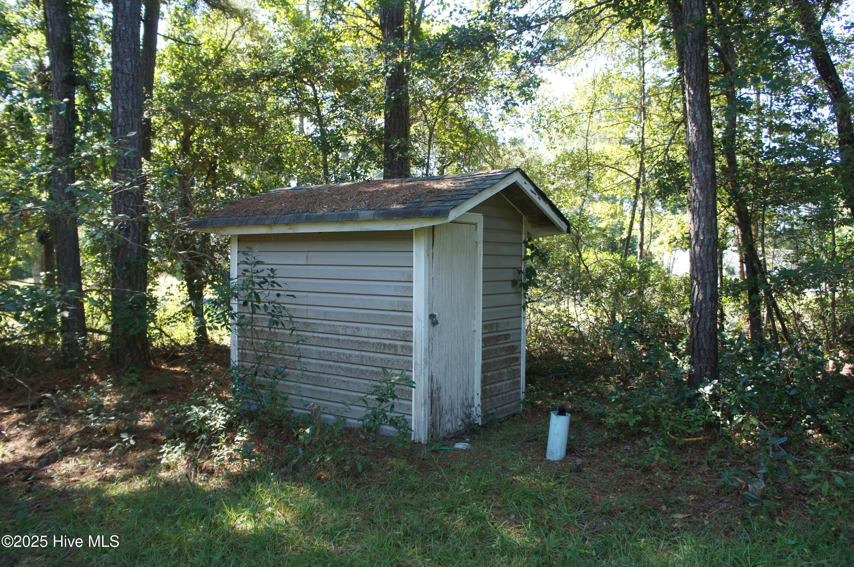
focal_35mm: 28
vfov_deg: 45.6
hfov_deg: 64.6
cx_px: 427
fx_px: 675
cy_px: 284
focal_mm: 19
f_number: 4
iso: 200
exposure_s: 1/160
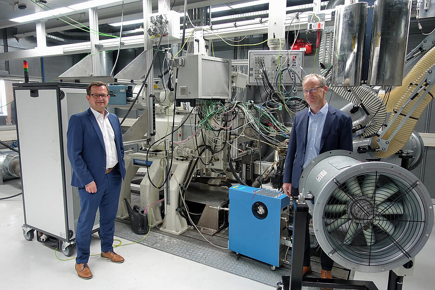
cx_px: 218
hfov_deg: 73.7
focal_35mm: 24
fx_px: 290
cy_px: 145
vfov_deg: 53.2
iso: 125
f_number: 2.2
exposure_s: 1/30
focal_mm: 8.8
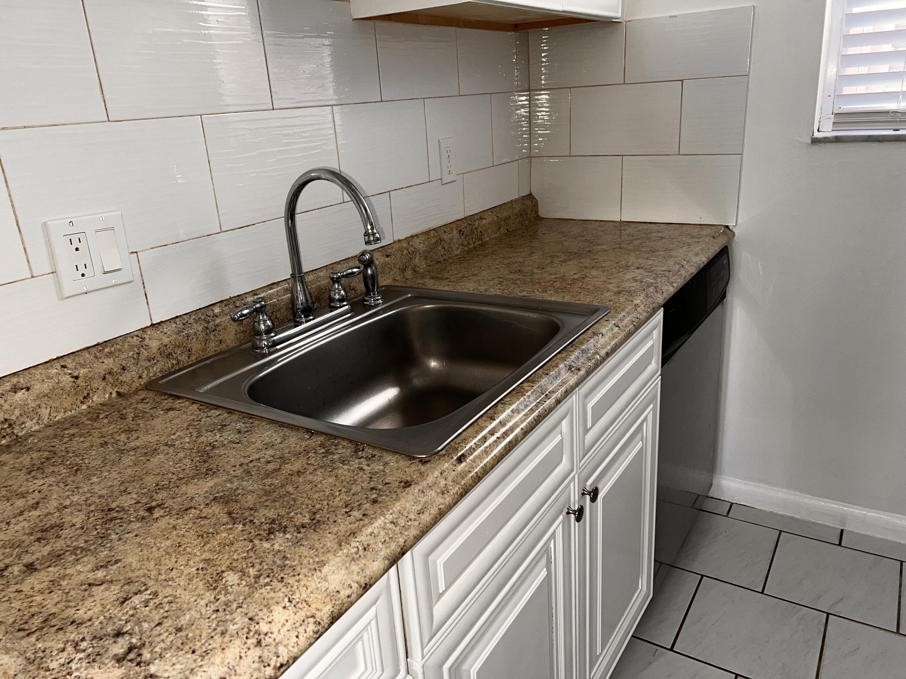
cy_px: 340
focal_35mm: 26
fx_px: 680
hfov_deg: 67.3
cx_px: 453
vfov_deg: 53.1
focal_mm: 5.7
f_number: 1.5
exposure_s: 1/120
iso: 40
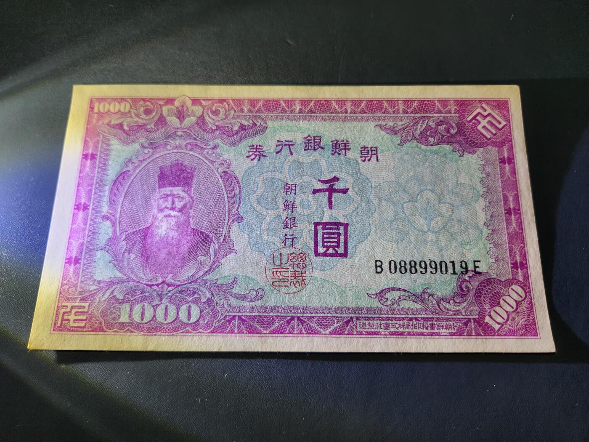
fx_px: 391
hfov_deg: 73.9
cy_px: 221
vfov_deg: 58.9
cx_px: 294
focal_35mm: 23
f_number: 1.8
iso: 50
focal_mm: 5.4
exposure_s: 1/55.2
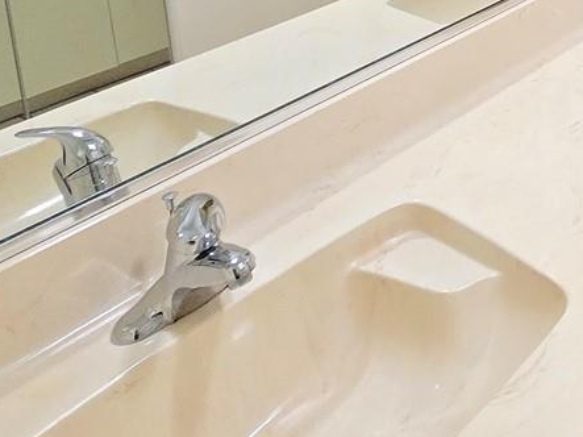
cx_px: 657
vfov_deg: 25.1
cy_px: -182
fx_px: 791
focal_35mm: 47
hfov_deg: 34.4
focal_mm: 1.7
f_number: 2.2
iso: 500
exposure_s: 1/60
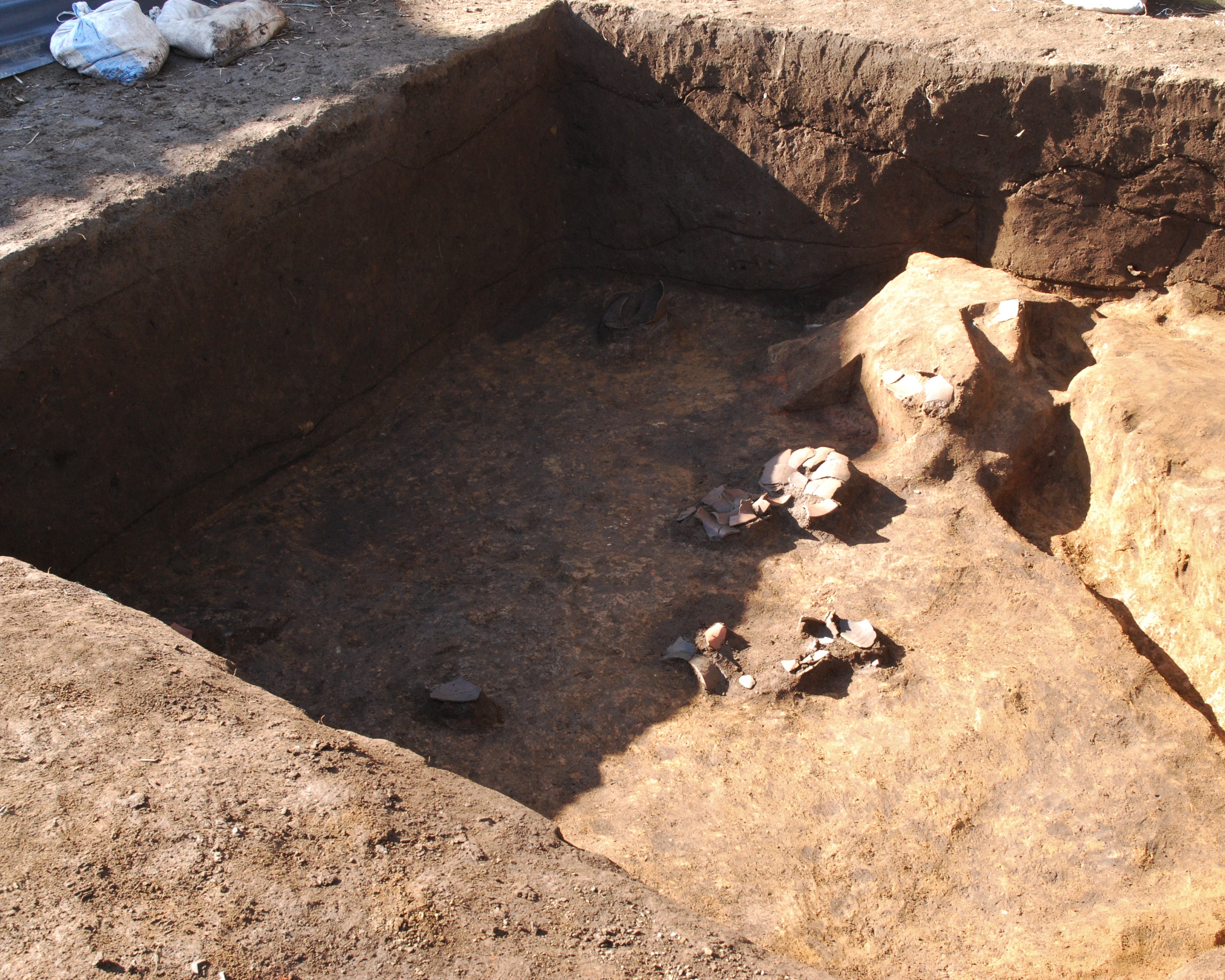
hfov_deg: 44.7
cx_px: 665
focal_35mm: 41
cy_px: 493
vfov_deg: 36.5
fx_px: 1486
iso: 400
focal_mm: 24
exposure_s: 1/50
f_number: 8
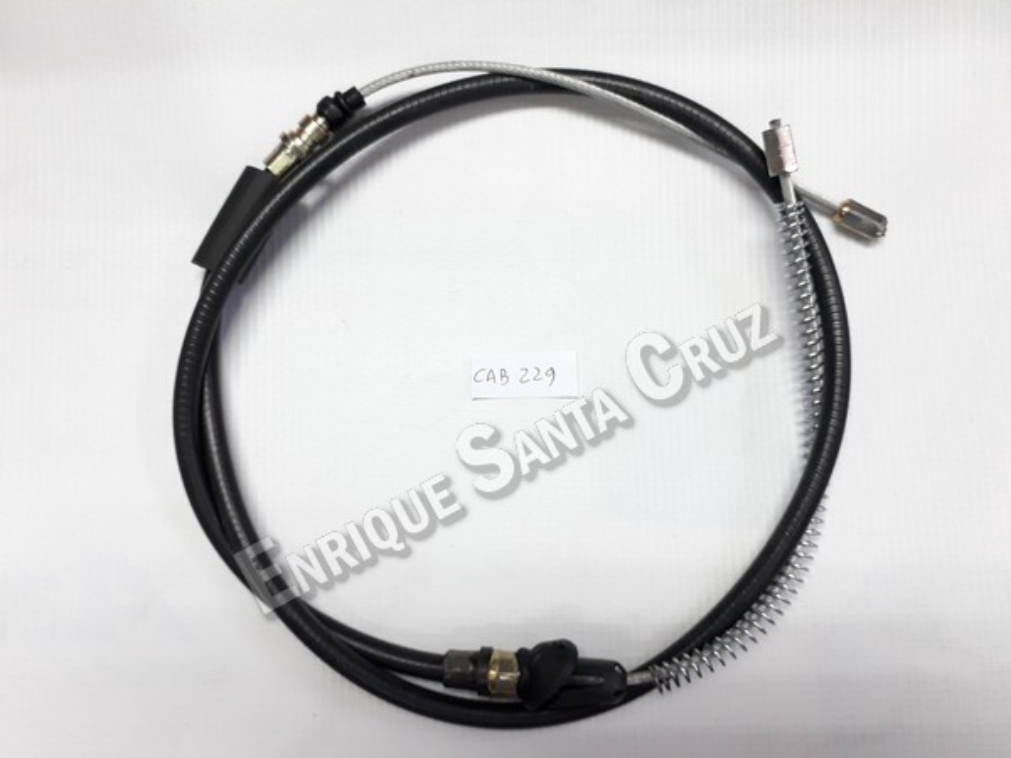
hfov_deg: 65.3
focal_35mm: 27
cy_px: 379
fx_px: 789
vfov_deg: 51.4
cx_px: 506
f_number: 1.9
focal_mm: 3.6
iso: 125
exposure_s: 1/33
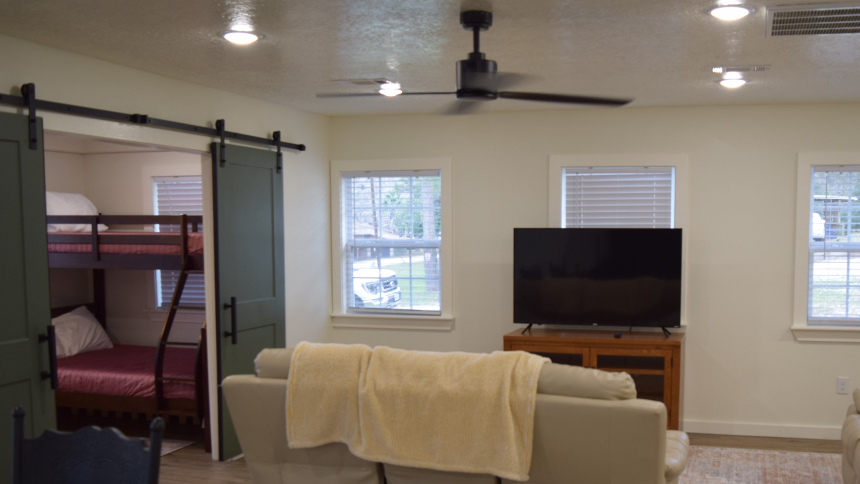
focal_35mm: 40
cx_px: 505
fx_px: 912
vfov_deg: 29.5
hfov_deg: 50.2
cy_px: 331
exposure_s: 1/60
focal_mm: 20
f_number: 3.5
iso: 400
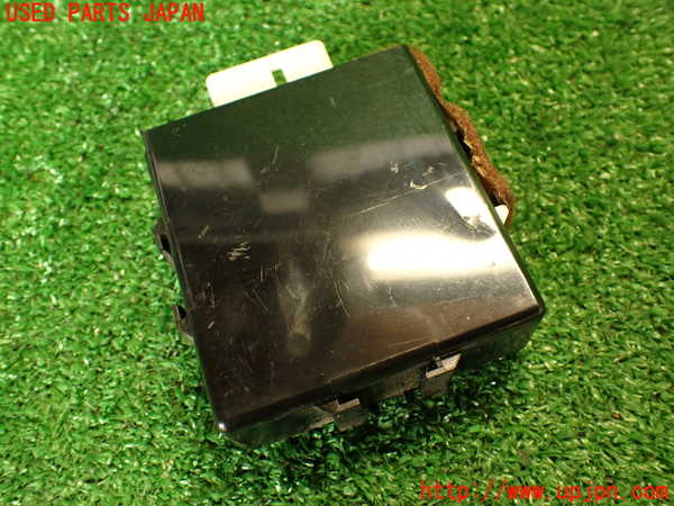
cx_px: 337
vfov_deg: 44.2
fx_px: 623
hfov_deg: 56.8
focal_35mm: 32
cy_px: 253
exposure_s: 1/30
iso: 400
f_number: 2.4
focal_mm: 5.79
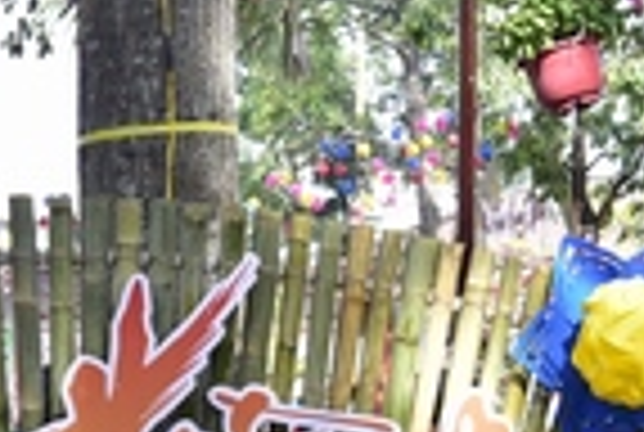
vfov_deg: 12.3
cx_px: 45
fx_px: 1954
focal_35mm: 109
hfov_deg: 18.4
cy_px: 531
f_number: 4
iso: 500
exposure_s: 1/640
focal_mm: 24
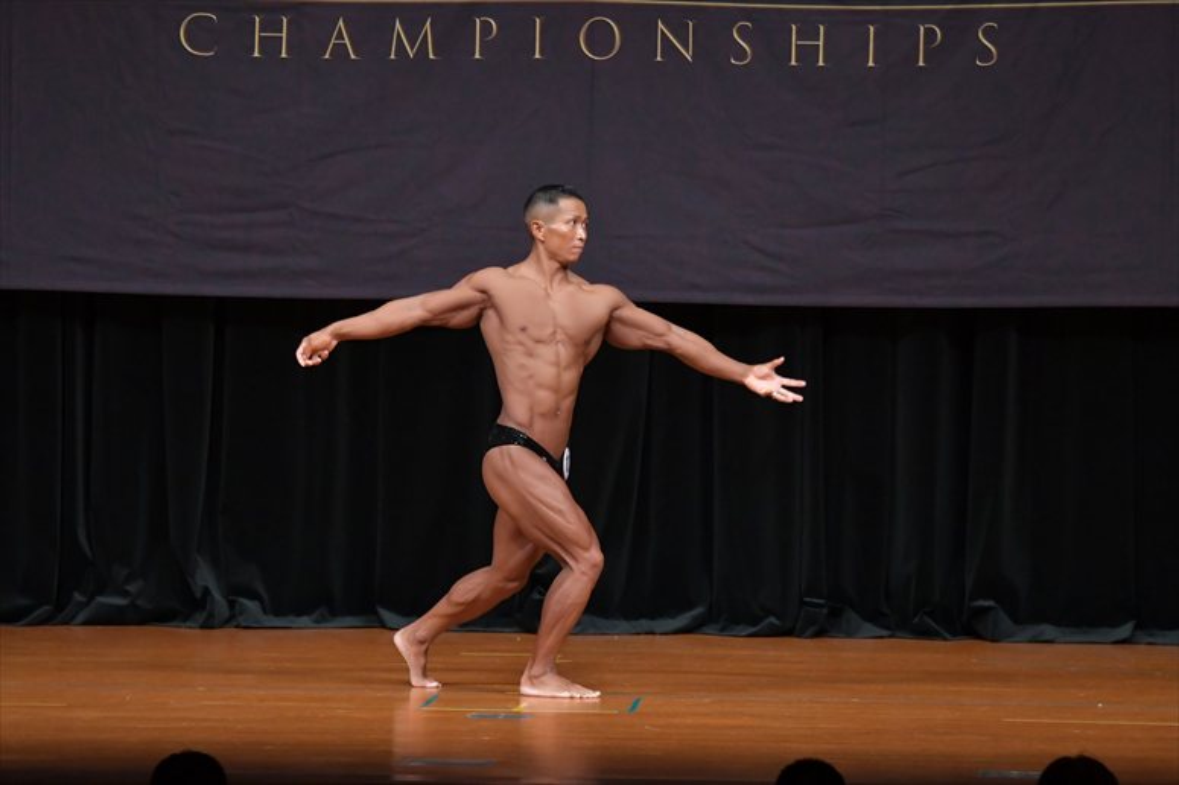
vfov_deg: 5.7
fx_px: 7856
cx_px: 590
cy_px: 392
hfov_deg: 8.6
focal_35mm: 240
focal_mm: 160
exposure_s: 1/400
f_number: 5.6
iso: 4000
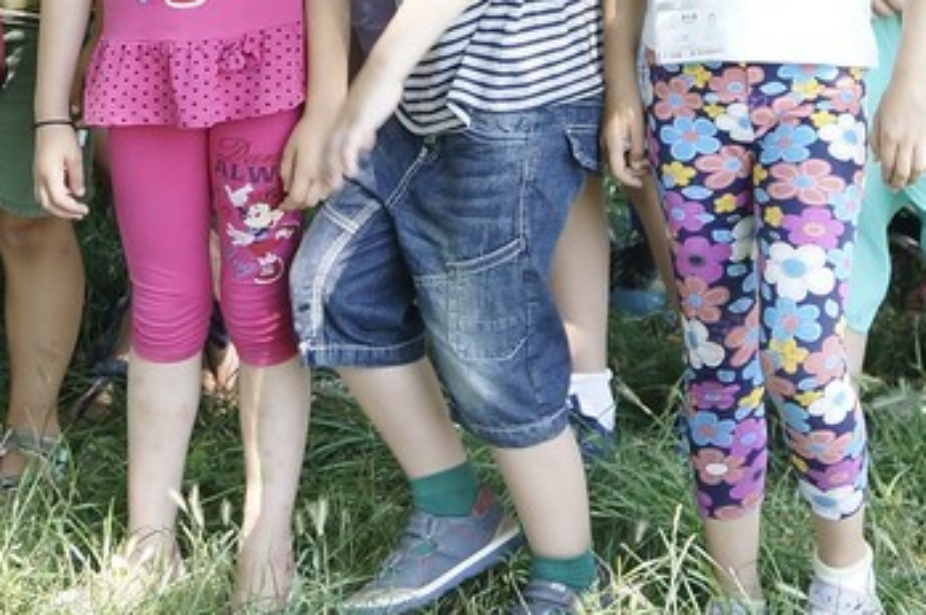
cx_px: 430
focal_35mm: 134
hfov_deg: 15.3
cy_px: -391
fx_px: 3443
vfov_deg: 9.8
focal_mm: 26
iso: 200
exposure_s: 1/200
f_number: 2.8
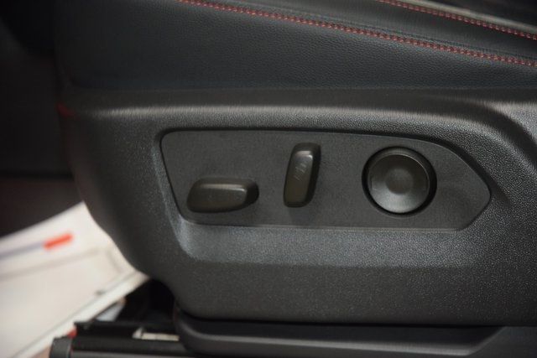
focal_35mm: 105
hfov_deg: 19.5
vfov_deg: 13.0
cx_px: 268
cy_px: 179
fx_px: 1567
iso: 2000
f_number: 4.5
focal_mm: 70
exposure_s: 1/60
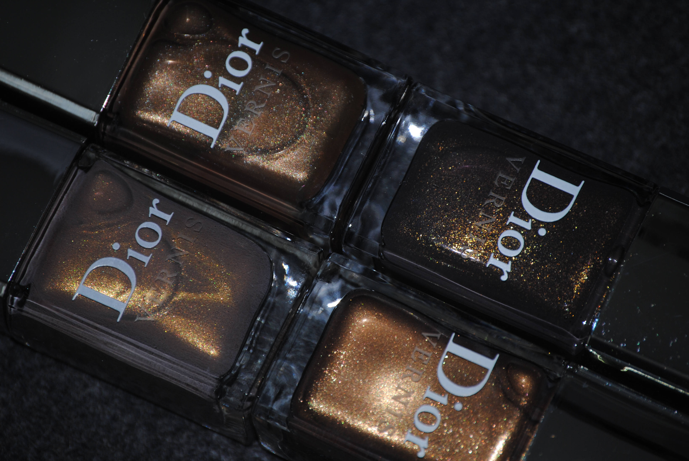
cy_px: 230
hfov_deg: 7.4
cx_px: 344
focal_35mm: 278
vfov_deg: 5.0
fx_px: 5317
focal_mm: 185
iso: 100
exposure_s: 1/125
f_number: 5.6
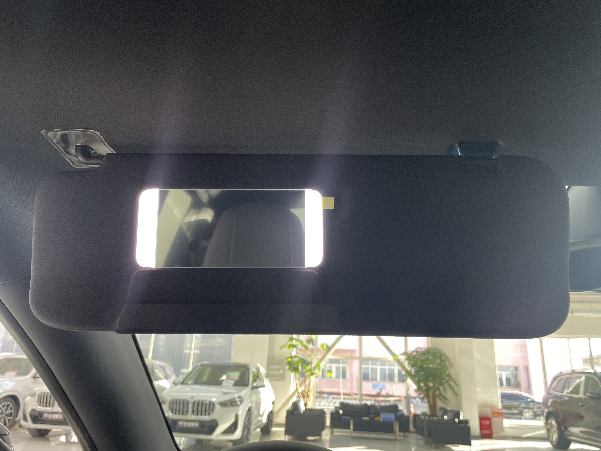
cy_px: 226
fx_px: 451
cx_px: 300
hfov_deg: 67.3
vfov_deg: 53.1
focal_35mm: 26
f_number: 1.6
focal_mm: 4.2
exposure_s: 1/100
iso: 80
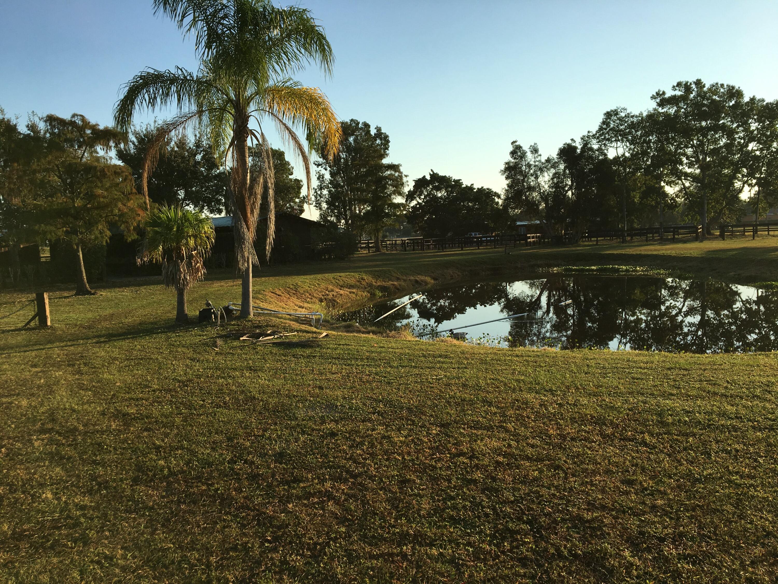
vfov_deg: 48.2
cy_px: 292
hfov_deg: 61.7
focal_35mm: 29
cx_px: 389
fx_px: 652
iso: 25
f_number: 2.2
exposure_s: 1/1282
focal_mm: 4.15
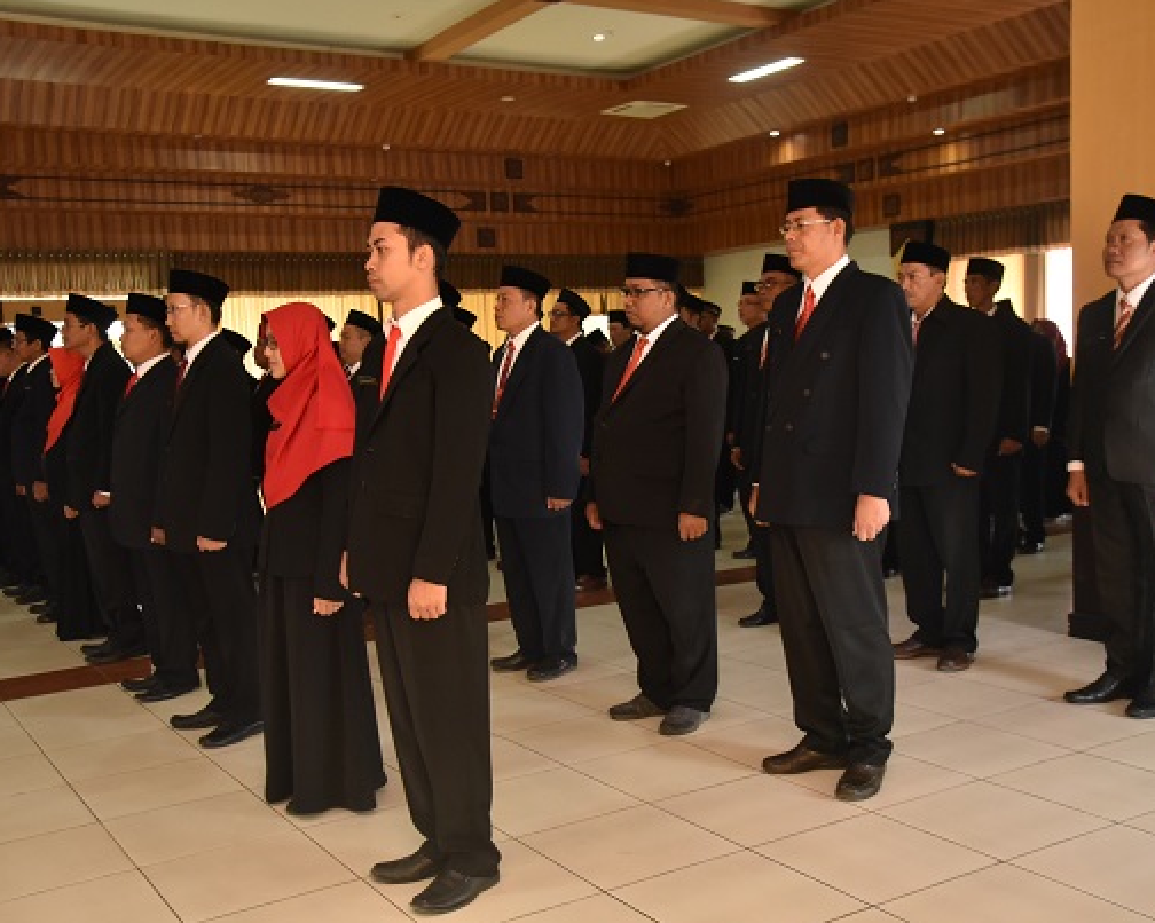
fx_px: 1333
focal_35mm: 39
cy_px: 457
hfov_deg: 46.8
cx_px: 534
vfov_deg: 38.2
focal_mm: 34
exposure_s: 1/60
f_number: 5.6
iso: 3200
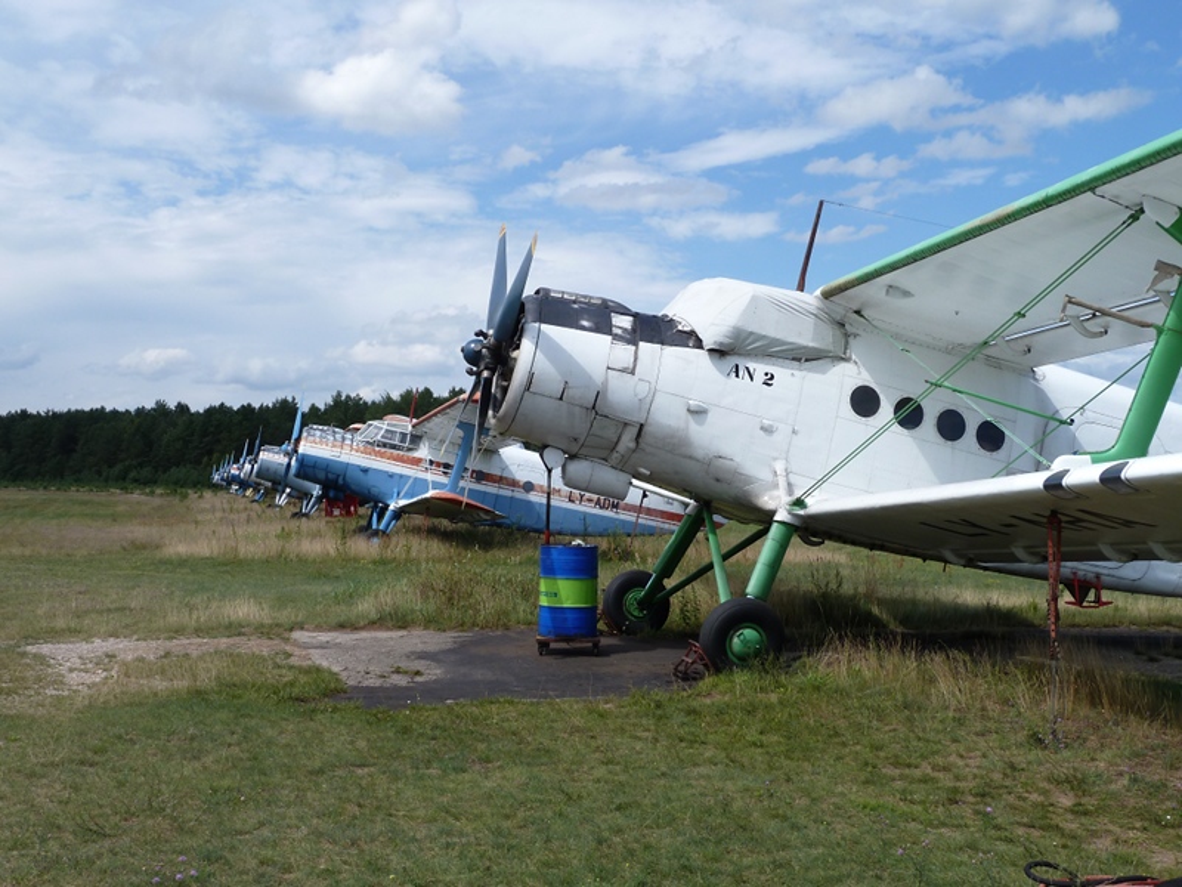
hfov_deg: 46.8
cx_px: 591
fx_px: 1366
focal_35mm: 40
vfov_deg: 36.0
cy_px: 444
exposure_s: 1/500
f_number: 5
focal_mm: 6.5
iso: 80
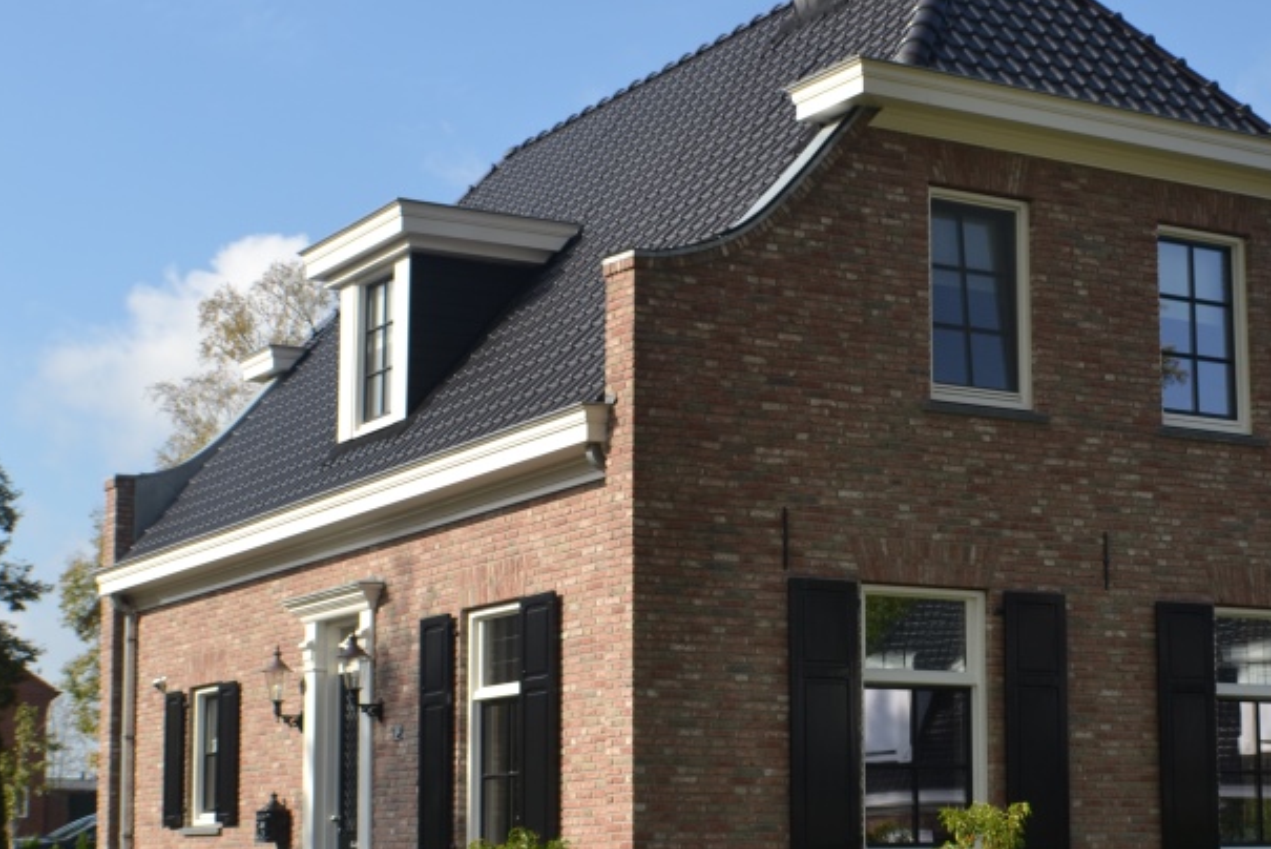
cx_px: 878
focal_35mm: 89
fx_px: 3138
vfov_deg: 15.4
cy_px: 465
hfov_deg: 22.8
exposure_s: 1/200
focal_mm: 35
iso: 100
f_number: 7.1
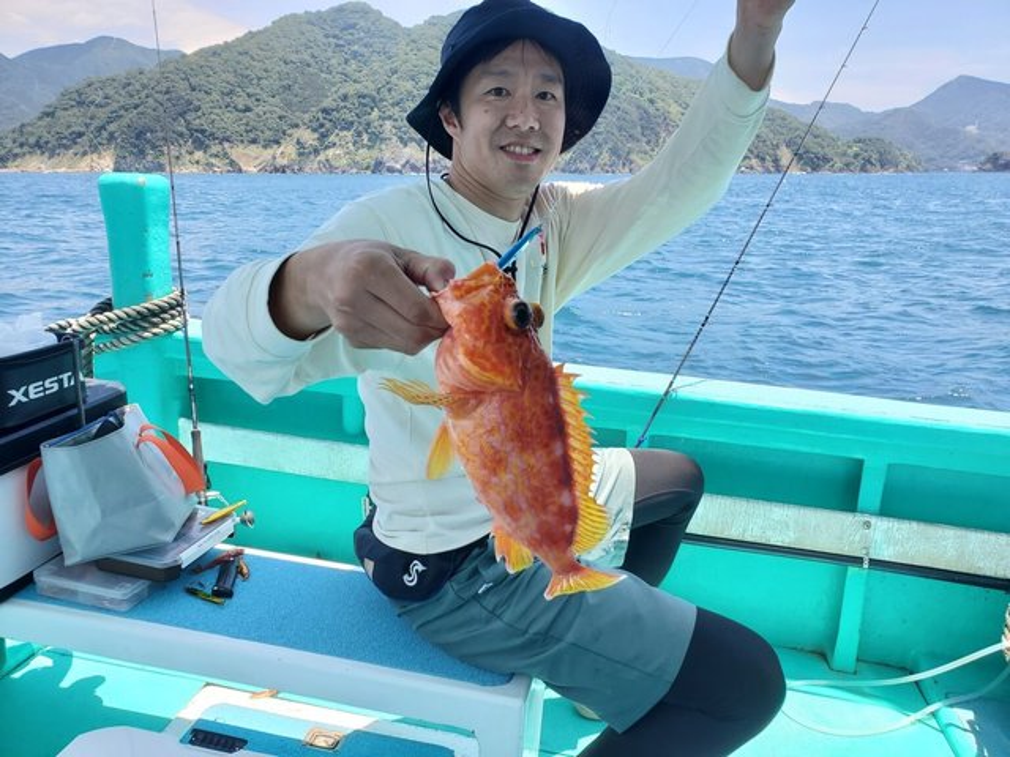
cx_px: 505
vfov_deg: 53.1
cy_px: 378
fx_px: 759
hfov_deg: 67.3
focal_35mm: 26
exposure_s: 1/490
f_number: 2.4
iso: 50
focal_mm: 4.3
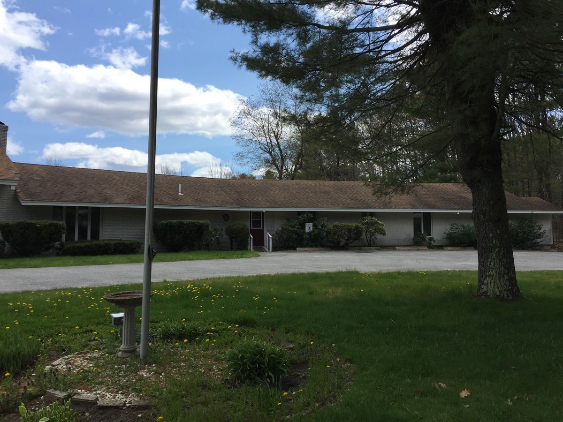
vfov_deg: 48.2
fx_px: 472
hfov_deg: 61.7
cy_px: 211
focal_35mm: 29
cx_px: 282
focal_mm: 4.15
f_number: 2.2
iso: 32
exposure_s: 1/2326
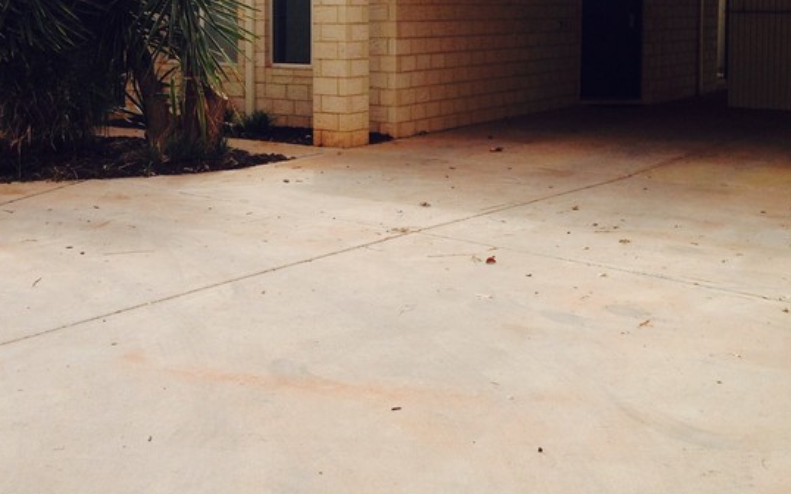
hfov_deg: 38.8
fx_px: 1121
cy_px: 75
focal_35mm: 52
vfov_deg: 24.3
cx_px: 359
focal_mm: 4.12
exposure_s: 1/1466
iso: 50
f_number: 2.4
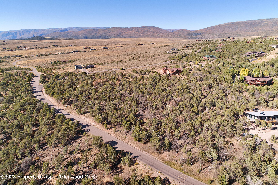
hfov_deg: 73.8
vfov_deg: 53.1
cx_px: 139
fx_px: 185
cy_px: 92
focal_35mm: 24
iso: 400
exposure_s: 1/200
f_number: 4.5
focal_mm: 8.8
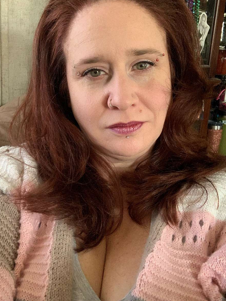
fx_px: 340
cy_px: 133
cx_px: 114
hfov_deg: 36.8
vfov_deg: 47.8
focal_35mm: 39
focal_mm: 2.87
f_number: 2.2
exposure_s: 1/40
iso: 320
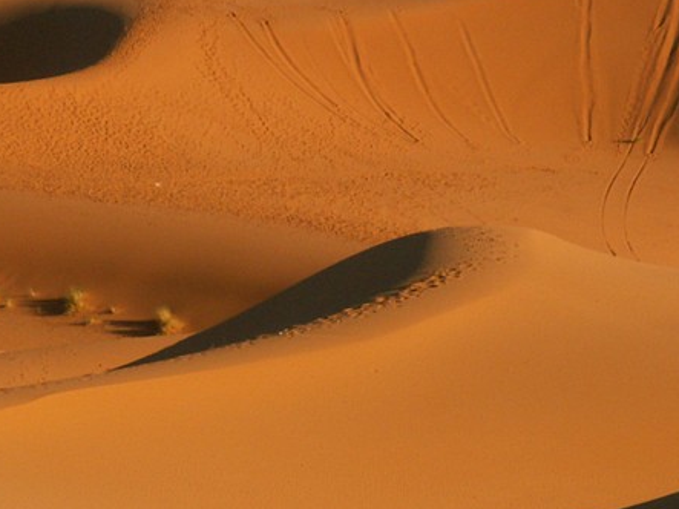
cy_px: 300
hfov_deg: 5.2
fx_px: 7511
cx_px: 479
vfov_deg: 3.9
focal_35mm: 383
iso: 50
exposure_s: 1/160
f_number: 8
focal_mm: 26
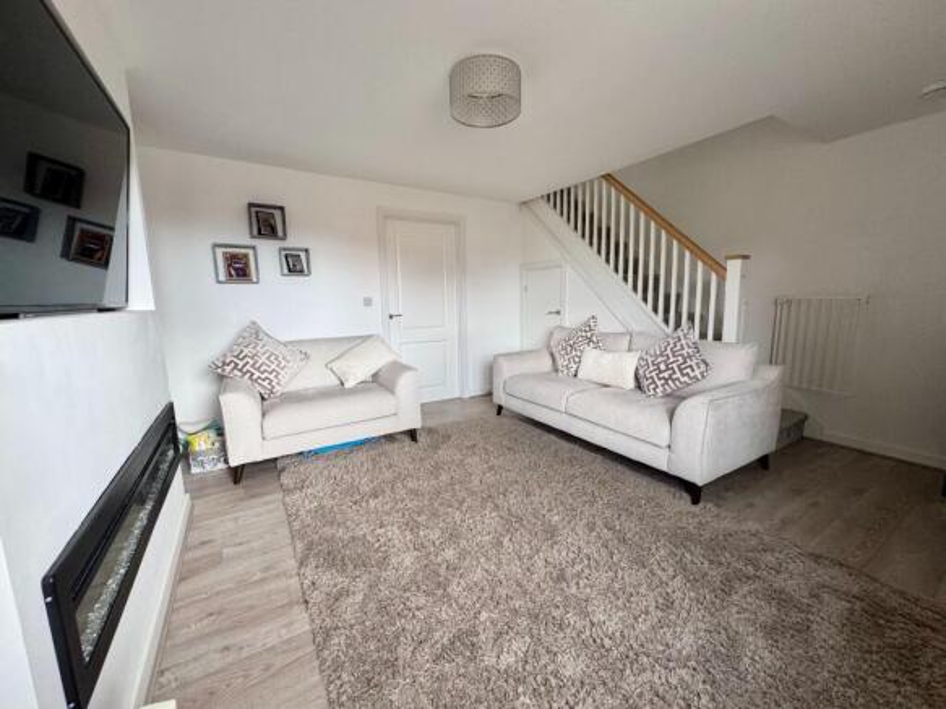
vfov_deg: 85.7
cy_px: 354
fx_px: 383
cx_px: 473
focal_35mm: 14
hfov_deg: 102.1
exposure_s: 1/99
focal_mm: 2.22
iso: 200
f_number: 2.2
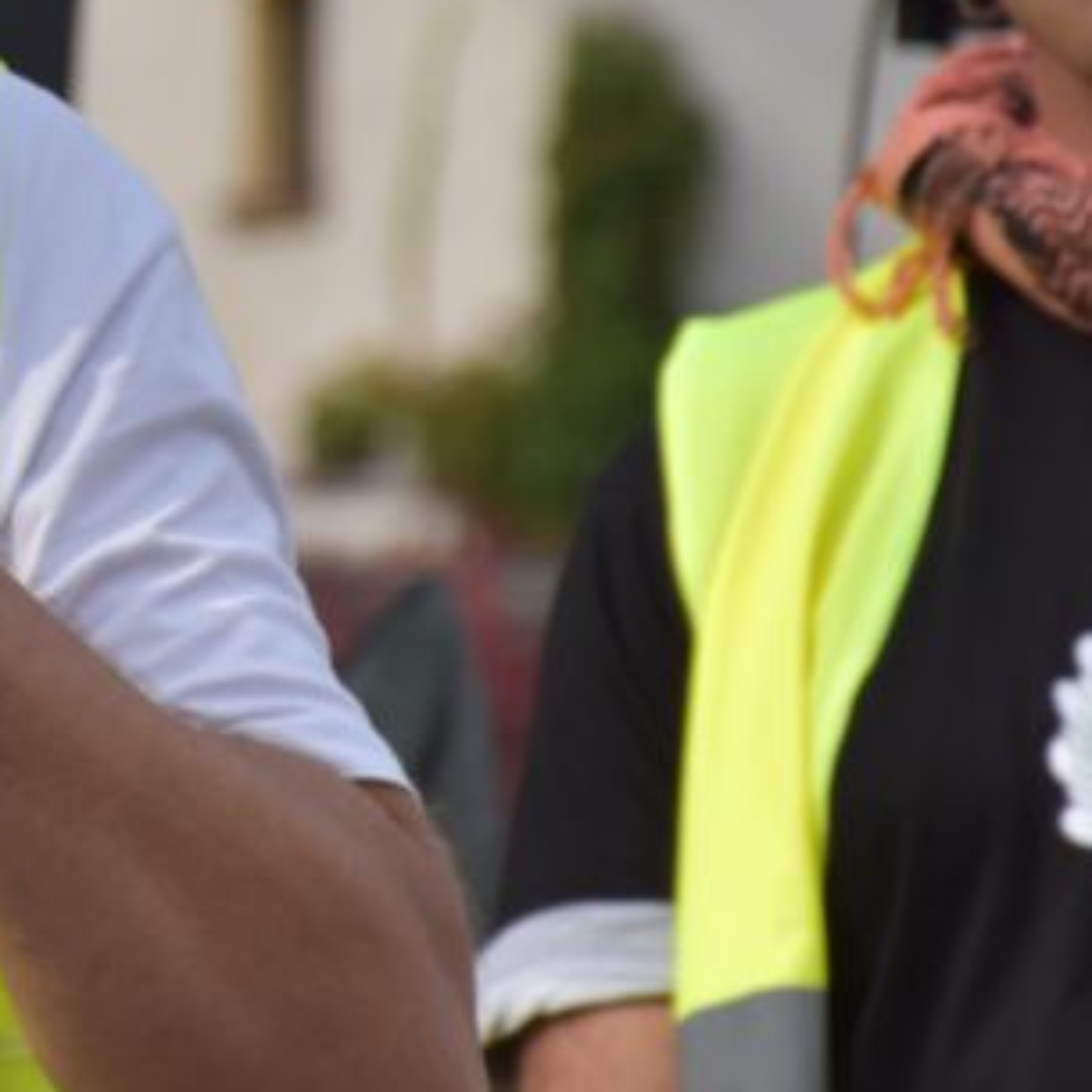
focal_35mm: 497
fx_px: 17738
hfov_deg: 3.5
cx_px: -548
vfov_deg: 3.5
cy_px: 38
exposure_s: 1/800
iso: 200
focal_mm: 116
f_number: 7.1
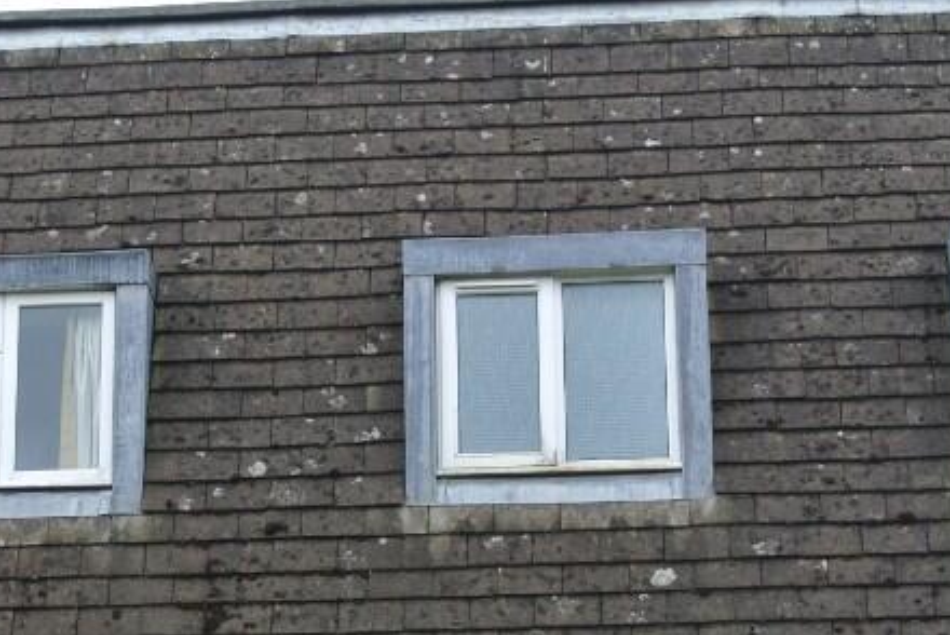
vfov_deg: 11.9
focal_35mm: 114
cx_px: 320
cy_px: 668
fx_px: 3010
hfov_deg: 17.9
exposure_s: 1/60
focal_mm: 18.2
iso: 100
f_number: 4.5
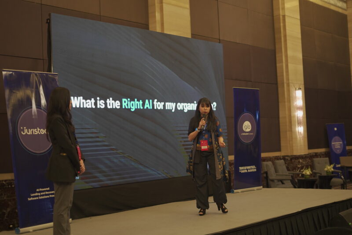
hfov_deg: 39.6
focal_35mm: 50
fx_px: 489
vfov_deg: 27.0
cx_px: 176
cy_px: 118
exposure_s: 1/125
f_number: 1.8
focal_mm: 50
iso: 1600
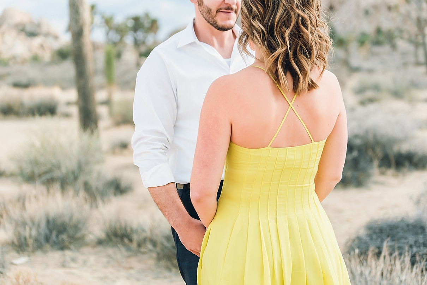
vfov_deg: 18.2
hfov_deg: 27.0
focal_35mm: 75
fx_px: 890
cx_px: 214
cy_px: 142
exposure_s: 1/400
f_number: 3.2
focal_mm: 75
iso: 125
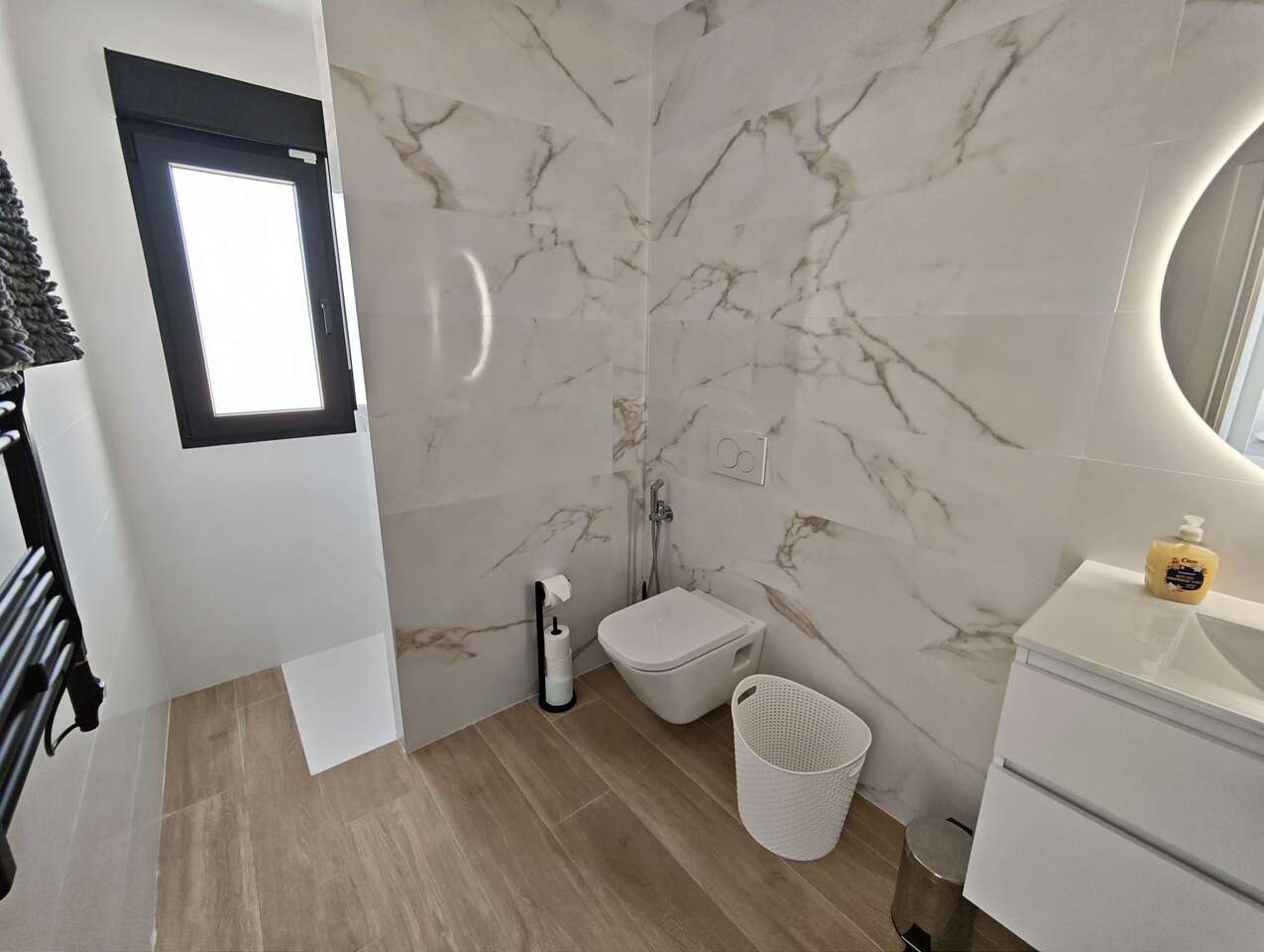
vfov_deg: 85.8
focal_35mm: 14
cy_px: 476
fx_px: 512
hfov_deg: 102.0
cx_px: 632
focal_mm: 2.16
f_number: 2.2
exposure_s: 1/52.6
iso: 125
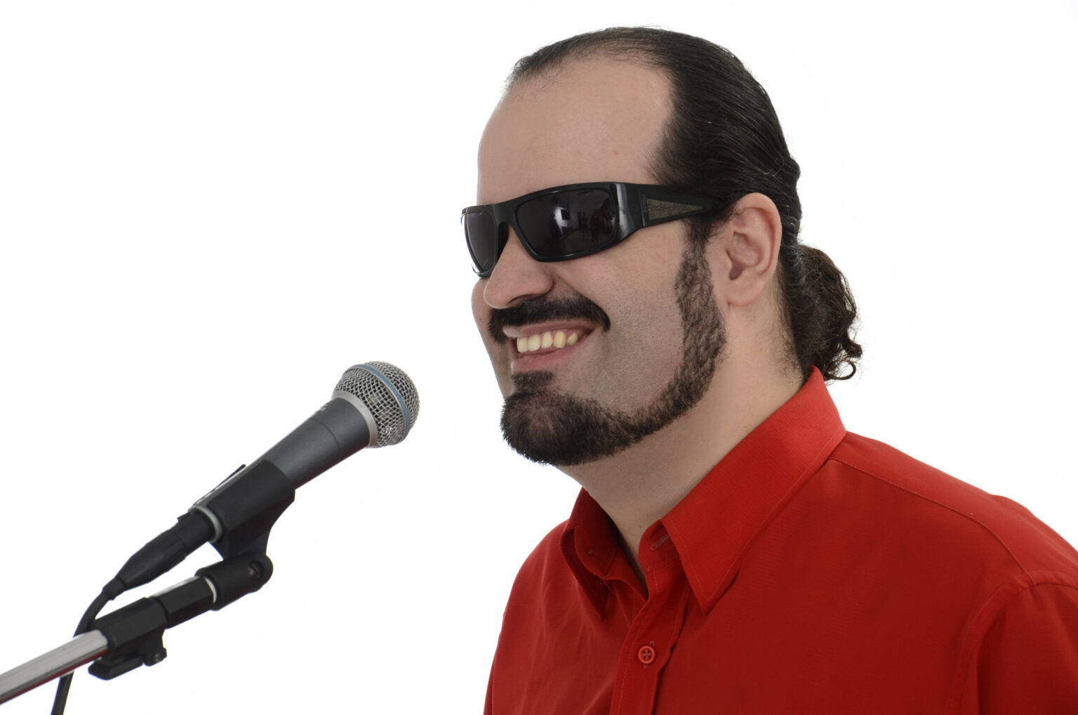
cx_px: 539
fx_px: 4394
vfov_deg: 9.3
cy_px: 358
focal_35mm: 147
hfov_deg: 14.0
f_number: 9
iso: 200
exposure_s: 1/125
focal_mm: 98
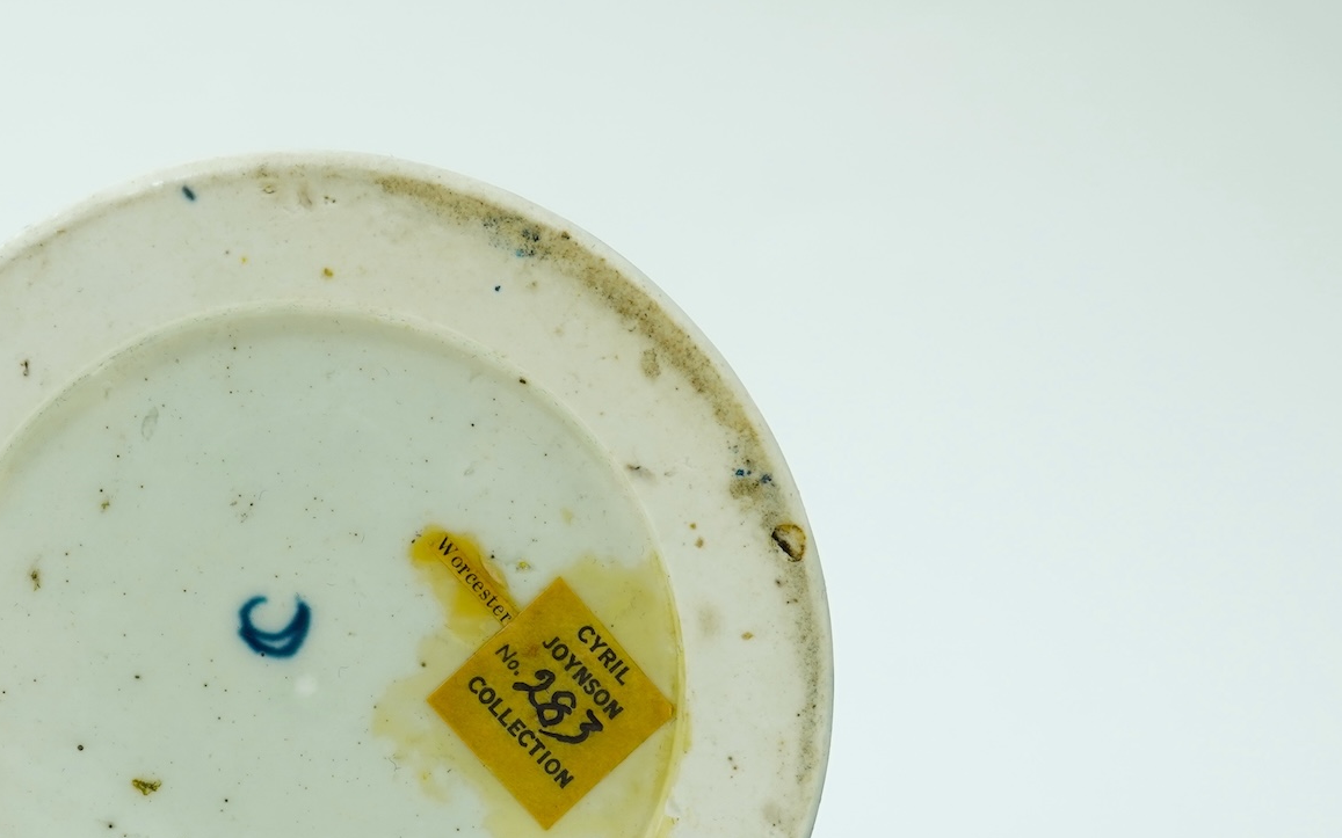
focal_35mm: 78
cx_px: 396
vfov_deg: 16.7
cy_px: 592
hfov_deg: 26.2
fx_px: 2853
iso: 640
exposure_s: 1/50
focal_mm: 30
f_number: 10
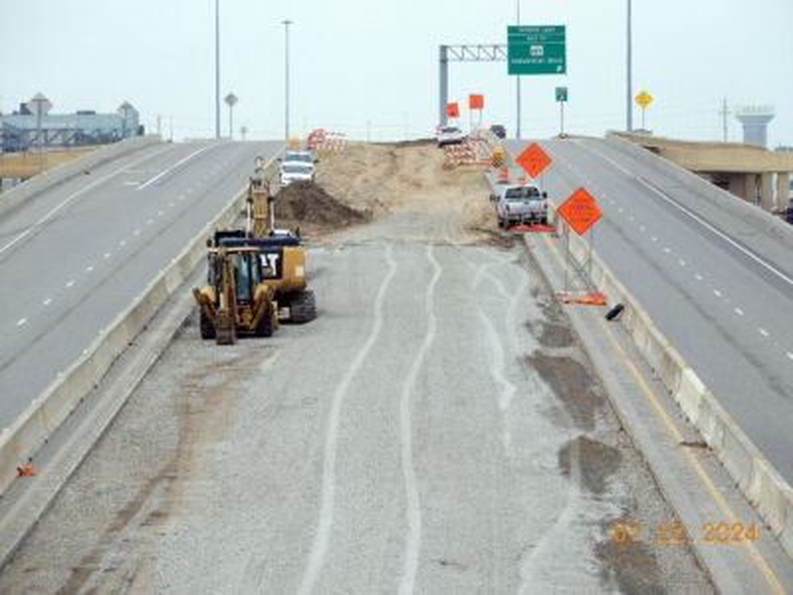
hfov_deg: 8.8
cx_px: 396
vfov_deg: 6.6
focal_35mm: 225
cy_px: 298
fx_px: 5154
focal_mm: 40.1
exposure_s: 1/320
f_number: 5.6
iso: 80
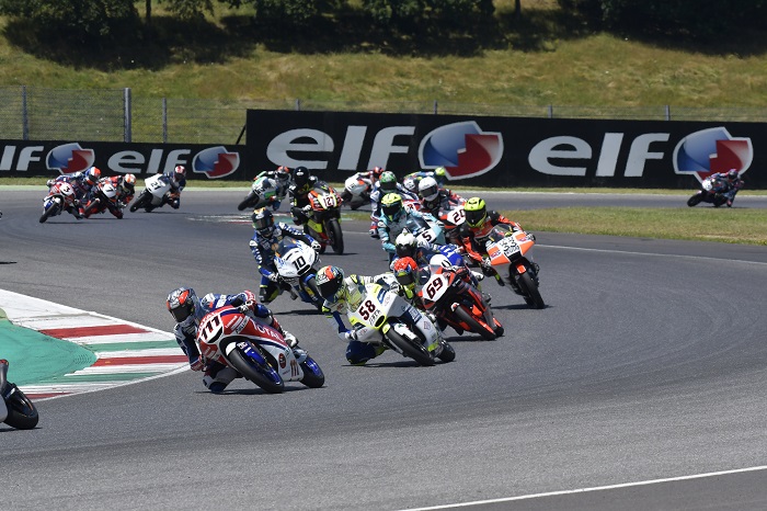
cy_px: 256
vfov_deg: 4.6
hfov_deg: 6.9
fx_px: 6388
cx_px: 384
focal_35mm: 300
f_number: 10
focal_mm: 200
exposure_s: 1/1250
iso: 500
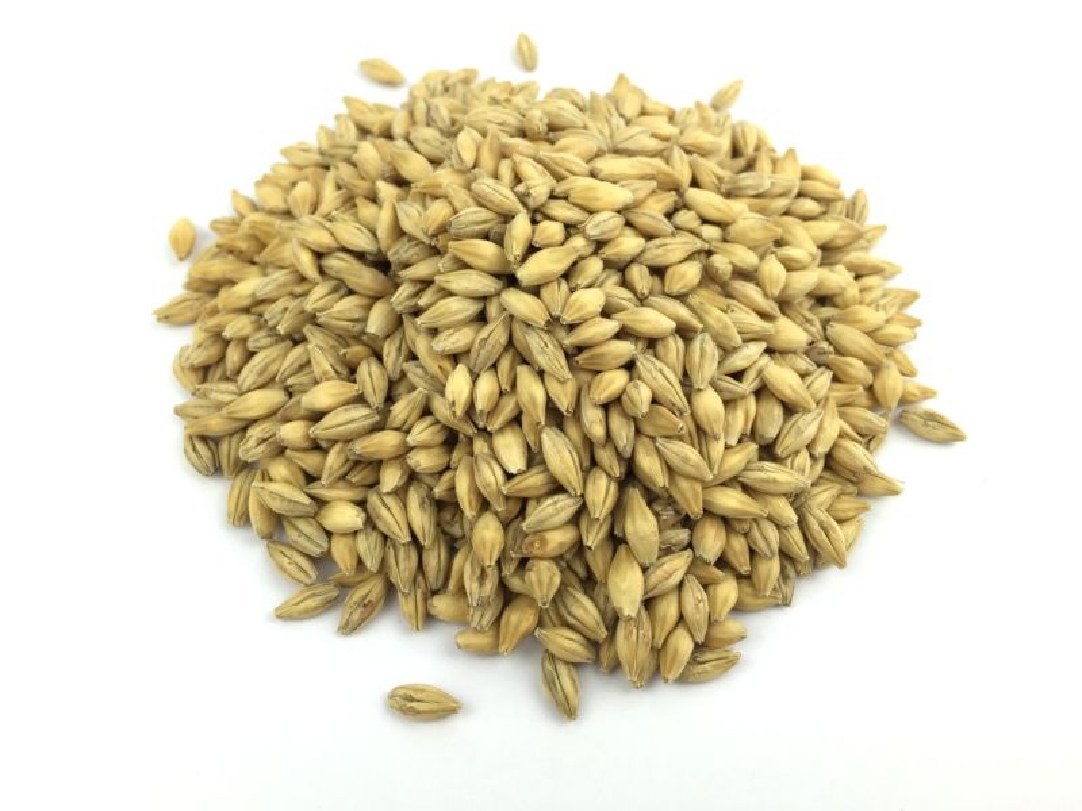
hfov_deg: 61.7
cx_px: 541
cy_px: 406
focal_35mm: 29
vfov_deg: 48.2
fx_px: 906
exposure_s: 1/140
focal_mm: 4.15
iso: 32
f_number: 2.2
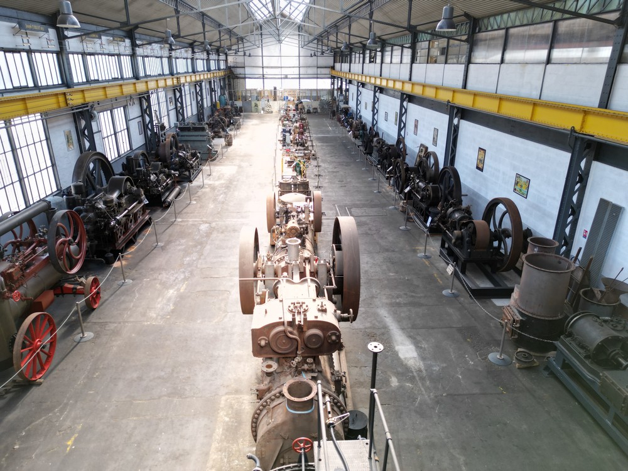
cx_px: 314
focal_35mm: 24
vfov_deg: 56.8
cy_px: 236
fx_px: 435
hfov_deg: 71.6
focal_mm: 6.72
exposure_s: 1/180
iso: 120
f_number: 1.7
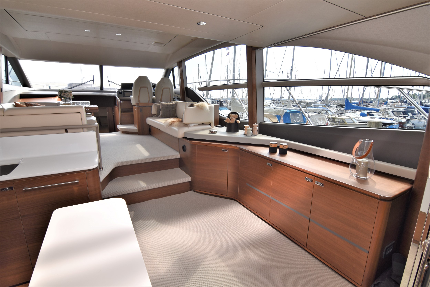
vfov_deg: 72.1
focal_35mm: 16
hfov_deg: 95.0
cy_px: 144
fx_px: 197
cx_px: 215
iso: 140
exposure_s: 1/125
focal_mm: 11
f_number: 5.6
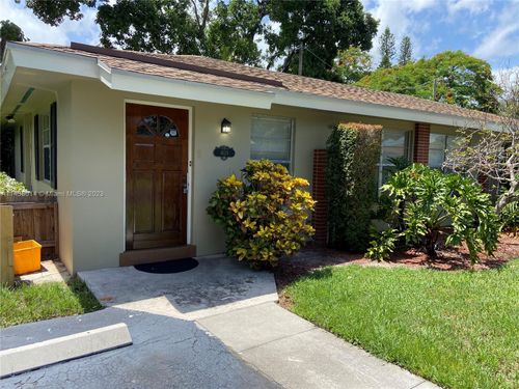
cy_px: 194
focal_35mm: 26
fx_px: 390
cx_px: 260
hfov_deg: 67.3
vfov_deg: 53.1
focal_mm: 4.25
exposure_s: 1/1043
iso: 32
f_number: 1.8
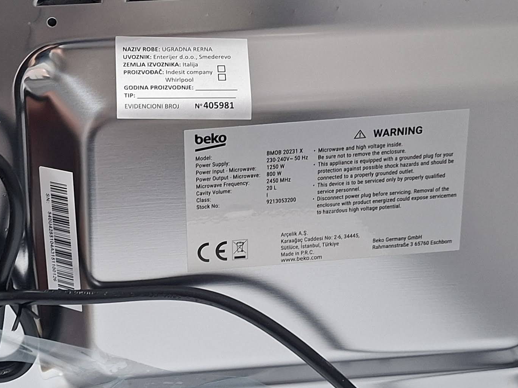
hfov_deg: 28.5
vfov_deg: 21.9
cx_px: 121
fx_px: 1003
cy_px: 185
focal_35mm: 67
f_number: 1.8
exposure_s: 1/33
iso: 250
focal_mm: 5.54
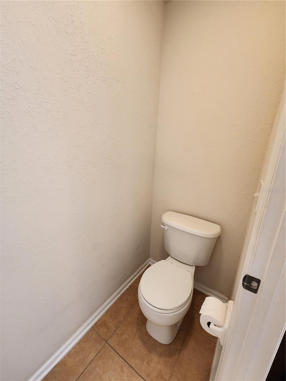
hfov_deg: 89.9
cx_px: 143
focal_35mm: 13
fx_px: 143
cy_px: 190
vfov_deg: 106.2
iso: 320
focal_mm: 2.2
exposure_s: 1/60
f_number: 2.2
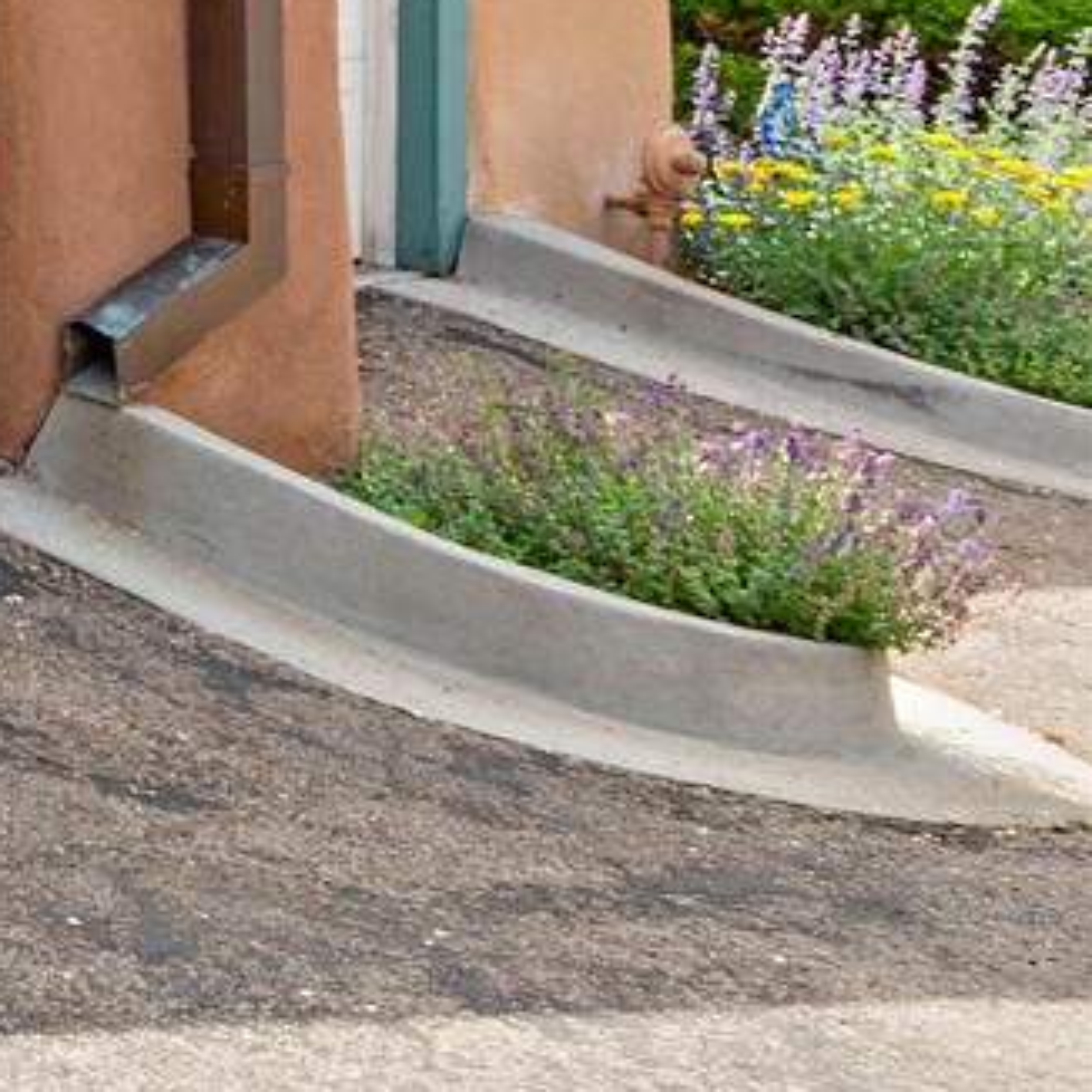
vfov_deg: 15.3
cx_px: -2542
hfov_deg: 10.0
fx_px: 3640
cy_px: -705
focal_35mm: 102
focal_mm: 18
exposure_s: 1/45
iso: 140
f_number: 11
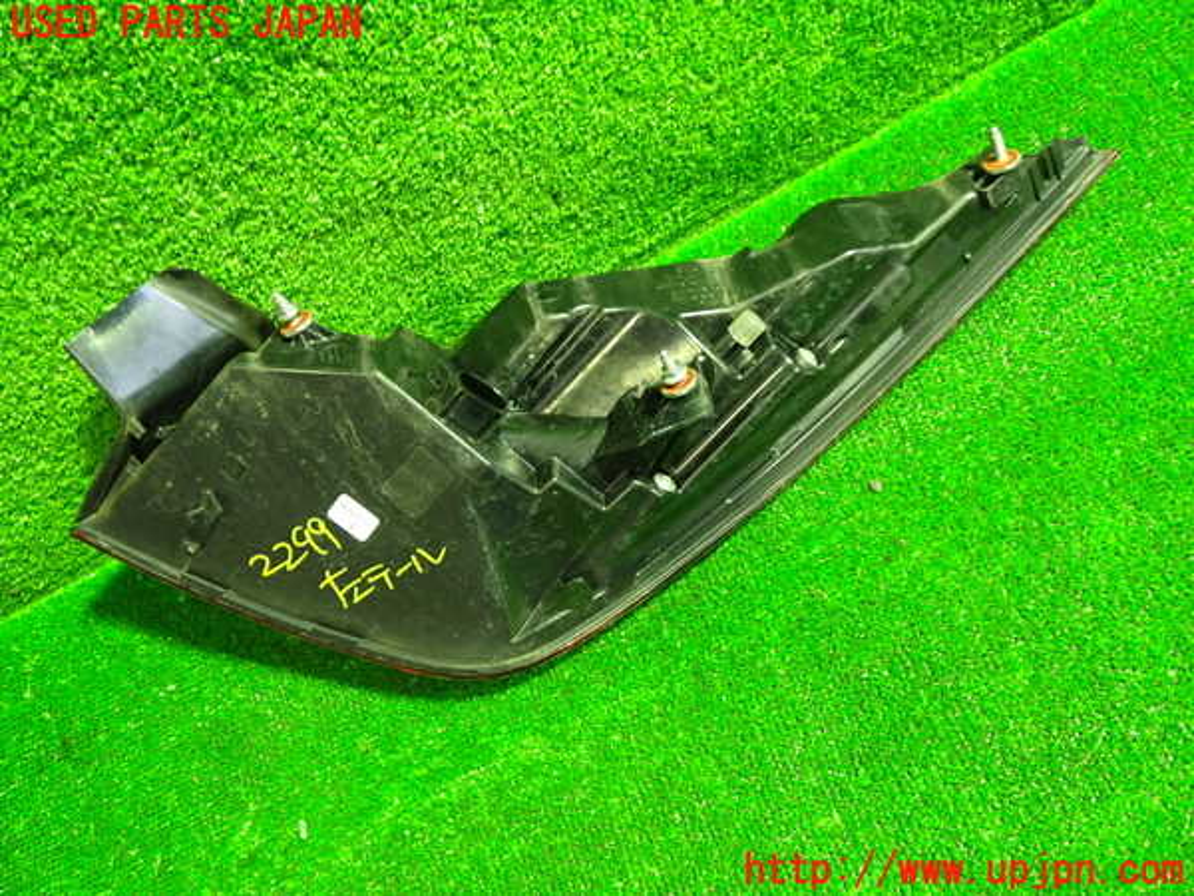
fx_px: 1104
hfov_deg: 56.8
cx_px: 597
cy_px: 448
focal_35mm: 32
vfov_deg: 44.2
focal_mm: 5.79
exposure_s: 1/30
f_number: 2.4
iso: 800
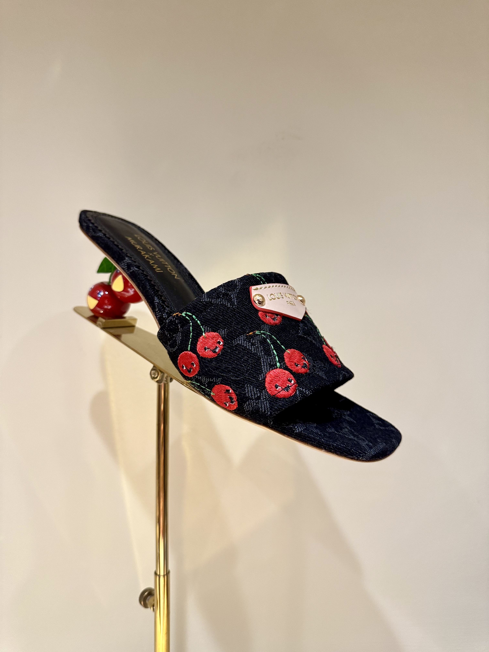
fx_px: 452
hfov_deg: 56.8
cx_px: 244
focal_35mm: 24
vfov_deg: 71.6
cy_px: 326
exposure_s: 1/50
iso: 400
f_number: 1.78
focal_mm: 6.76
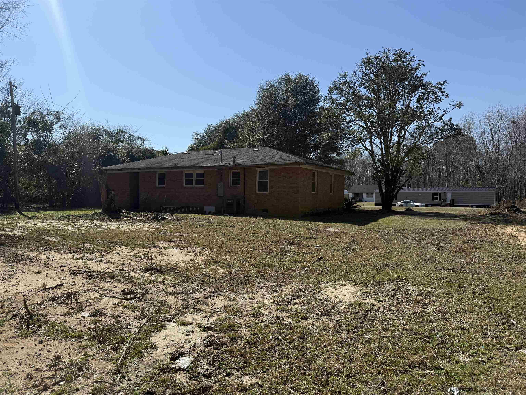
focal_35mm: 24
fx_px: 365
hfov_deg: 71.6
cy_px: 198
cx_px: 263
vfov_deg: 56.8
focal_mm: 6.76
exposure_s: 1/6173
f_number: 1.78
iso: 80
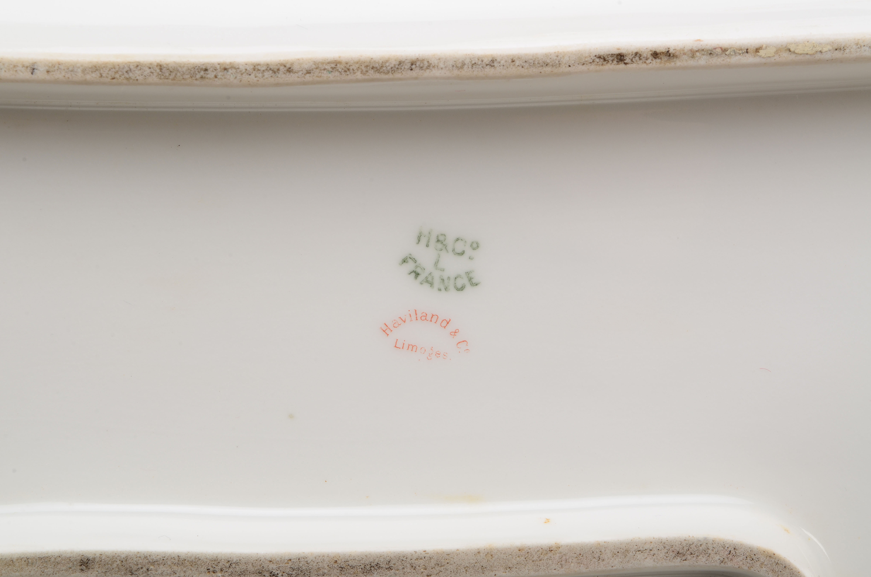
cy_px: 288
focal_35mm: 82
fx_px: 1992
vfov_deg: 16.5
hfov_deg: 24.7
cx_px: 436
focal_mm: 55
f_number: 25
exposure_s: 1/160
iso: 100
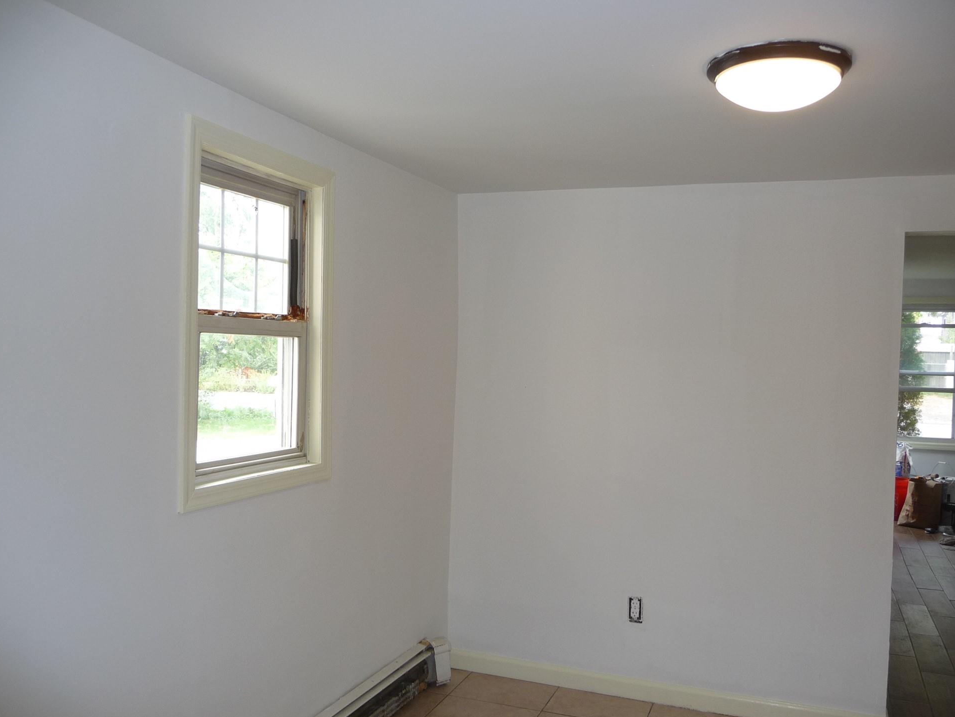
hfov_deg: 59.9
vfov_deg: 46.8
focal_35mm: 30
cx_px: 507
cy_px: 368
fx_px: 828
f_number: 3.3
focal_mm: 4.7
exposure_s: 1/30
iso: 100
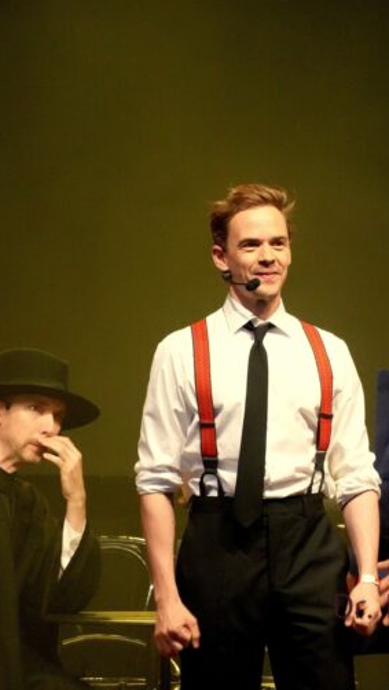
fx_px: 12577
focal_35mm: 687
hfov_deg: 1.8
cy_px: 341
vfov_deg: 3.1
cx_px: 291
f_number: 6.3
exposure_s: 1/160
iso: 6400
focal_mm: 286
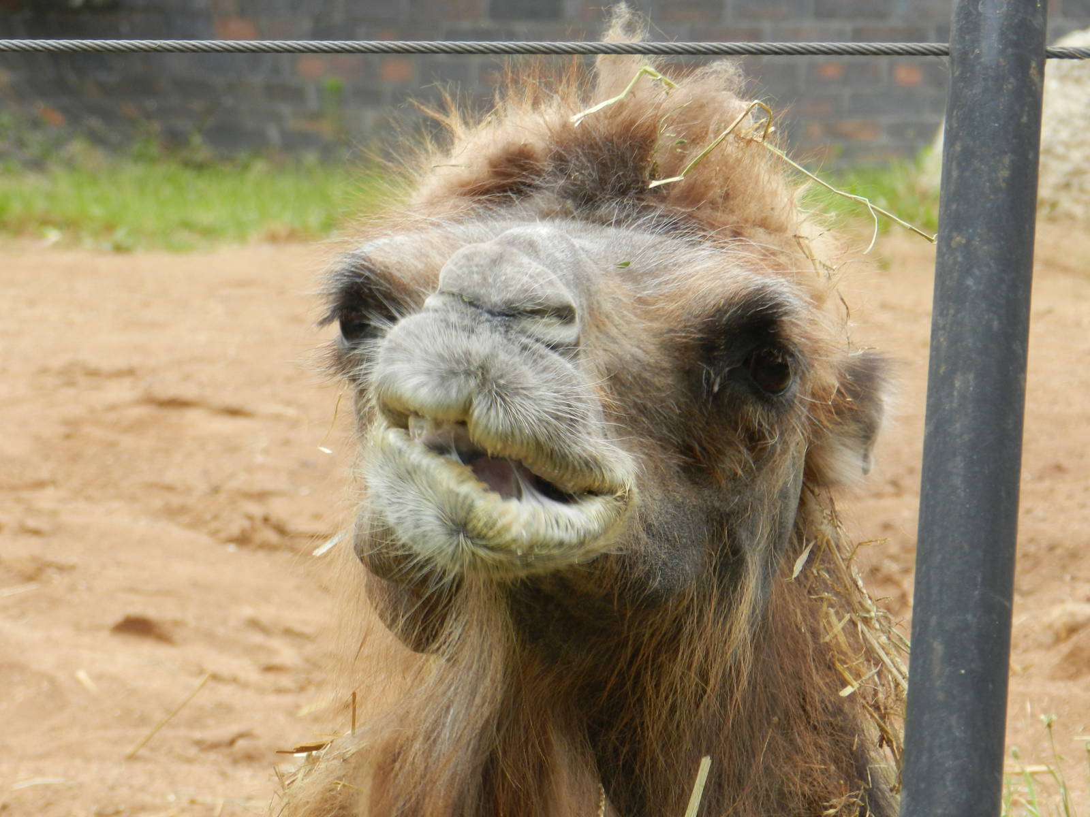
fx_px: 7526
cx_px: 545
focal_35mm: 239
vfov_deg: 6.2
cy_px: 408
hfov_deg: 8.3
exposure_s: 1/125
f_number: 5.1
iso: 160
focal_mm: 42.4
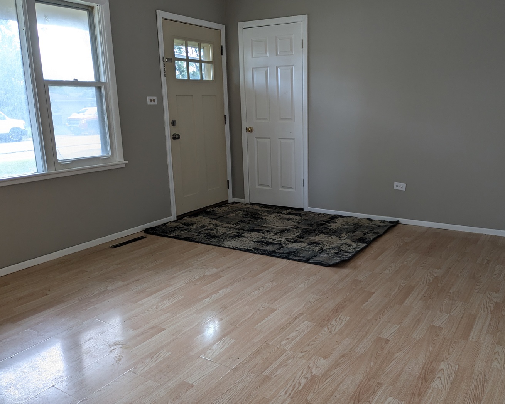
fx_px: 433
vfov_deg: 50.0
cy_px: 201
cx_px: 271
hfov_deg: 60.4
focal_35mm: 29
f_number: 1.73
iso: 41
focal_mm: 4.38
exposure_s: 1/40
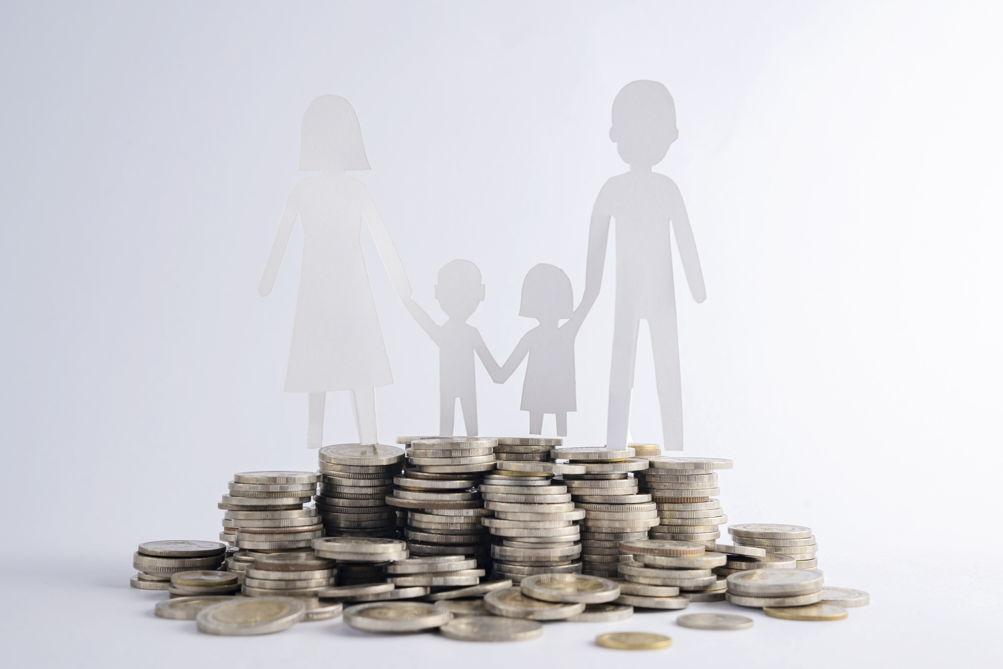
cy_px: 334
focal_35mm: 45
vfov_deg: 29.9
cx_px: 502
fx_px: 1254
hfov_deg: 43.6
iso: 100
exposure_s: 1/15
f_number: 11
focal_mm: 45
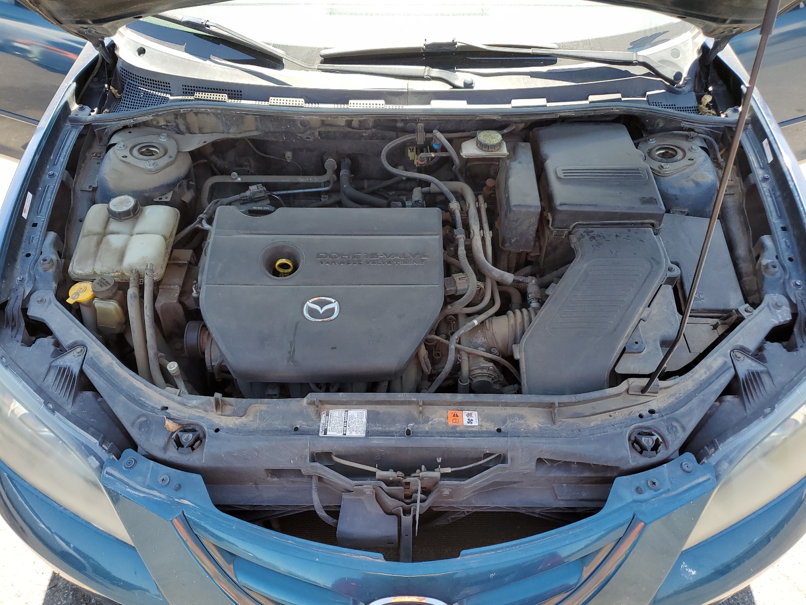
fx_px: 605
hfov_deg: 67.3
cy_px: 302
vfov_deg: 53.1
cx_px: 403
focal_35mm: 26
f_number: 1.5
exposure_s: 1/357
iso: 50
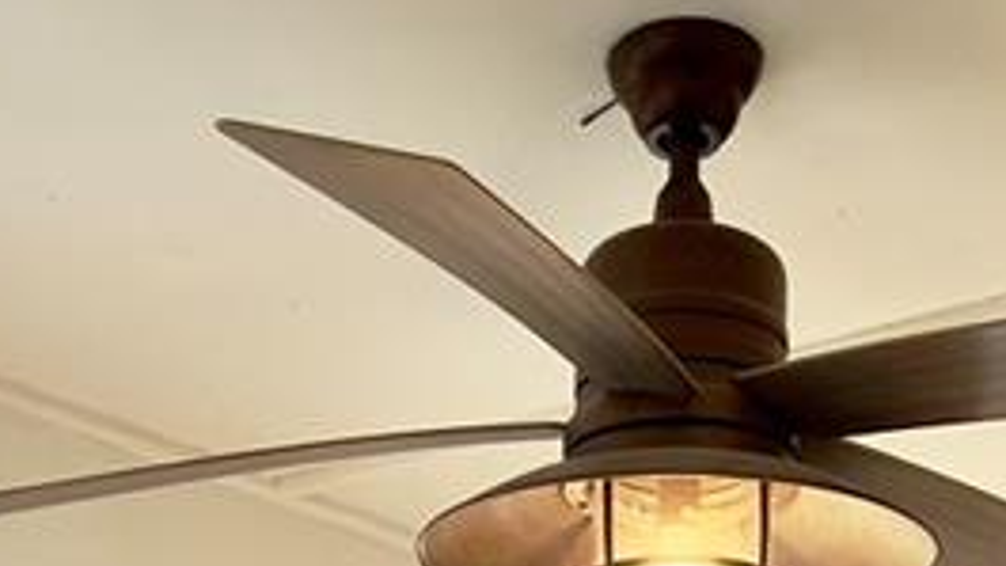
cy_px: 1569
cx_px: 626
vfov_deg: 11.9
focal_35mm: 69
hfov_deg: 30.5
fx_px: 1840
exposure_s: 1/40
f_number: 2.2
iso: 50
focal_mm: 2.22
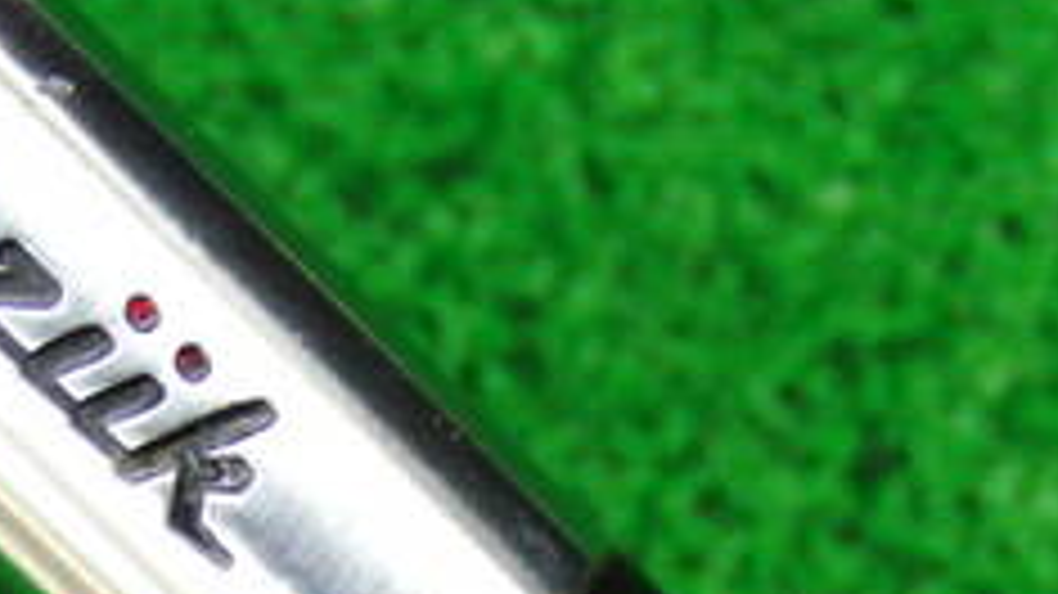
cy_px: 842
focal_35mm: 110
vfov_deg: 10.7
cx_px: 446
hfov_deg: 19.4
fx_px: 3085
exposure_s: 1/30
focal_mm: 6.42
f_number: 3.6
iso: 400
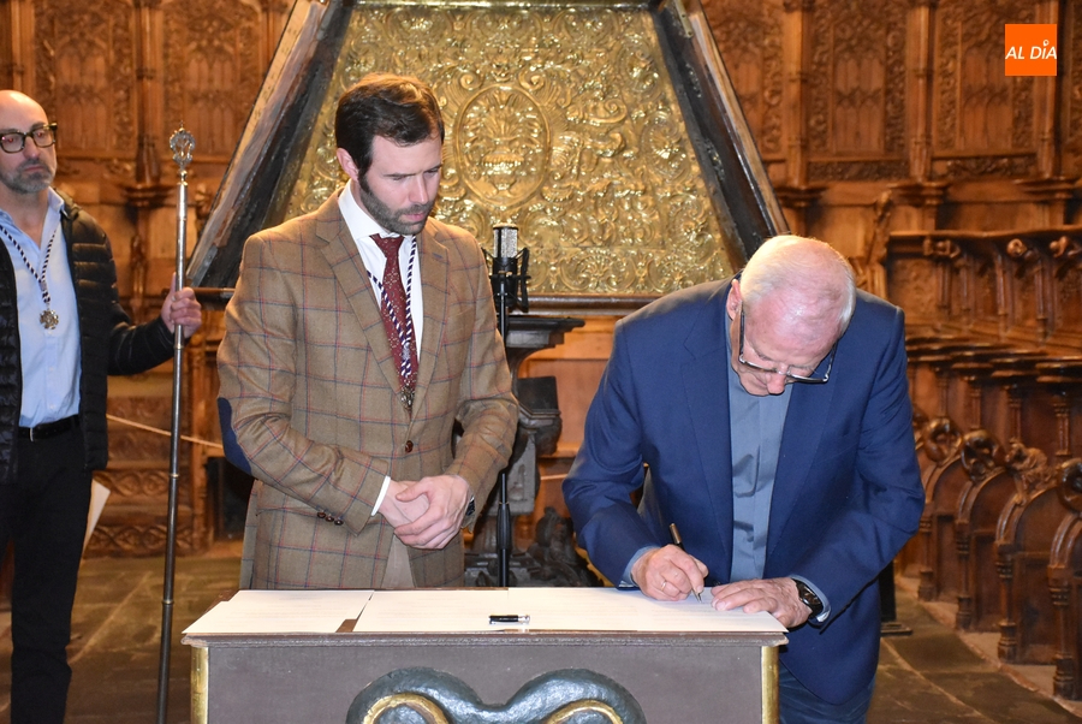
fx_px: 2256
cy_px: 362
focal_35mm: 75
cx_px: 541
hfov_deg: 27.0
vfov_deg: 18.2
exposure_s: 1/60
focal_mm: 50
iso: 5600
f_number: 4.8
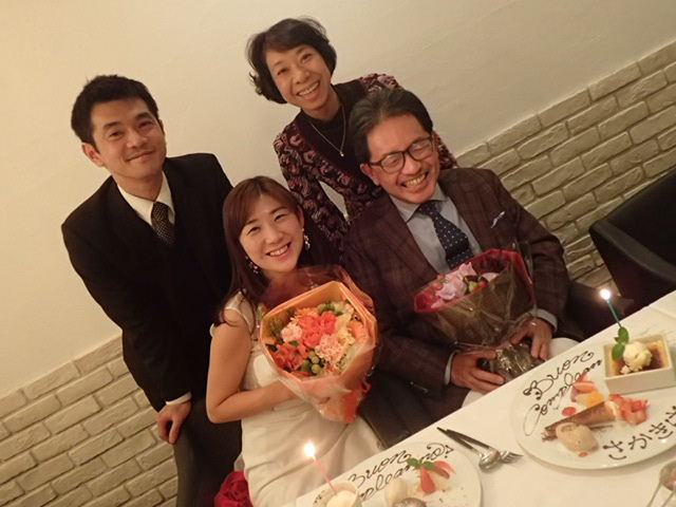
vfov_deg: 46.8
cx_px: 338
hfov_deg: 60.0
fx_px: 586
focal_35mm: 30
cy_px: 254
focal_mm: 5.5
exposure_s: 1/50
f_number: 2.3
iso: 800
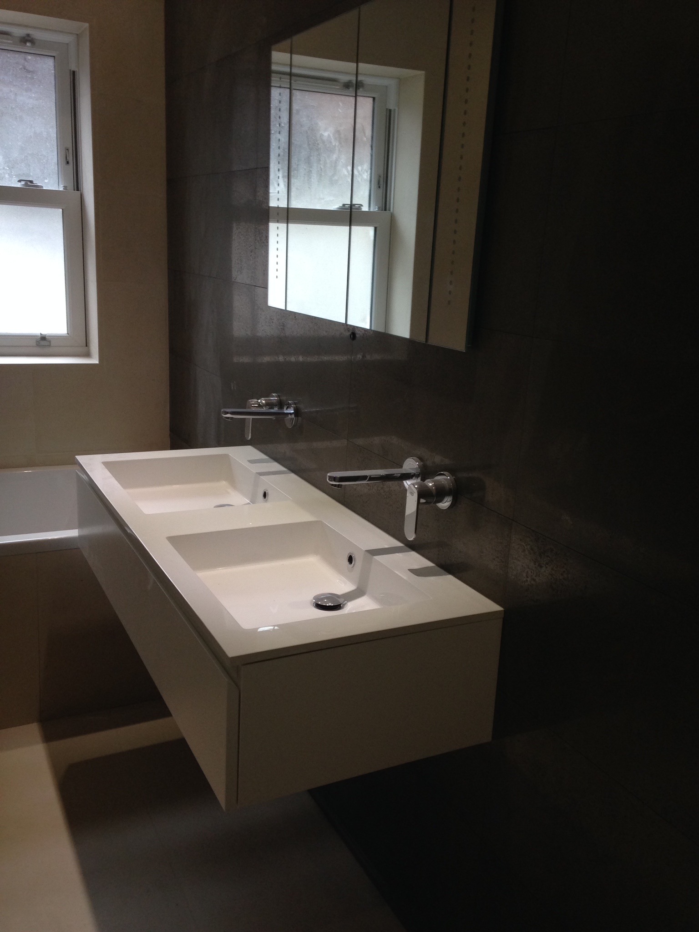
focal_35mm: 33
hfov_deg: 42.9
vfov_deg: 55.4
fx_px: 888
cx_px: 350
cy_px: 466
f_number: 2.4
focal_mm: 4.12
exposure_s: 1/120
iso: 100
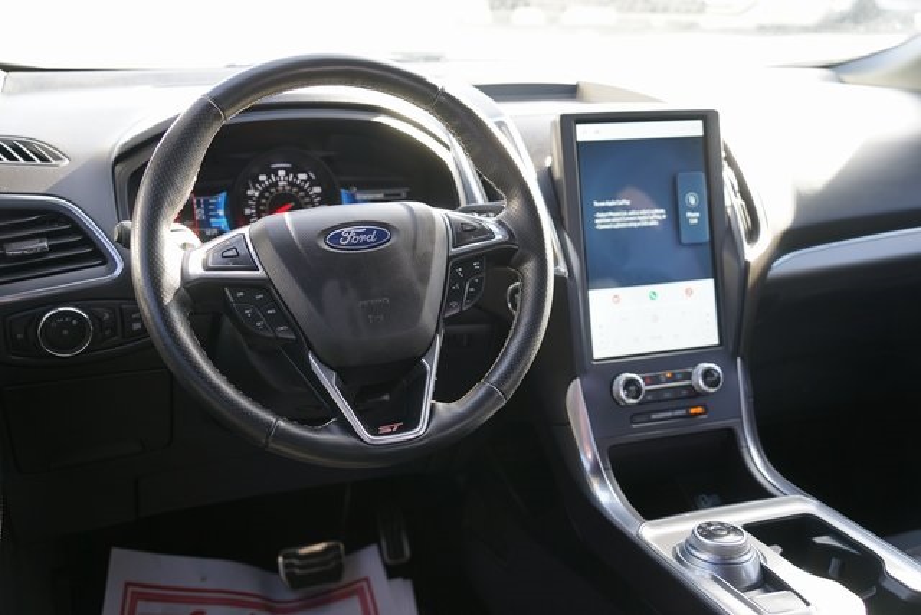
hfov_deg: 49.5
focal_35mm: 39
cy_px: 308
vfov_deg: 34.2
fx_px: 998
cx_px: 460
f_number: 4
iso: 200
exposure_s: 1/60
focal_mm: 39
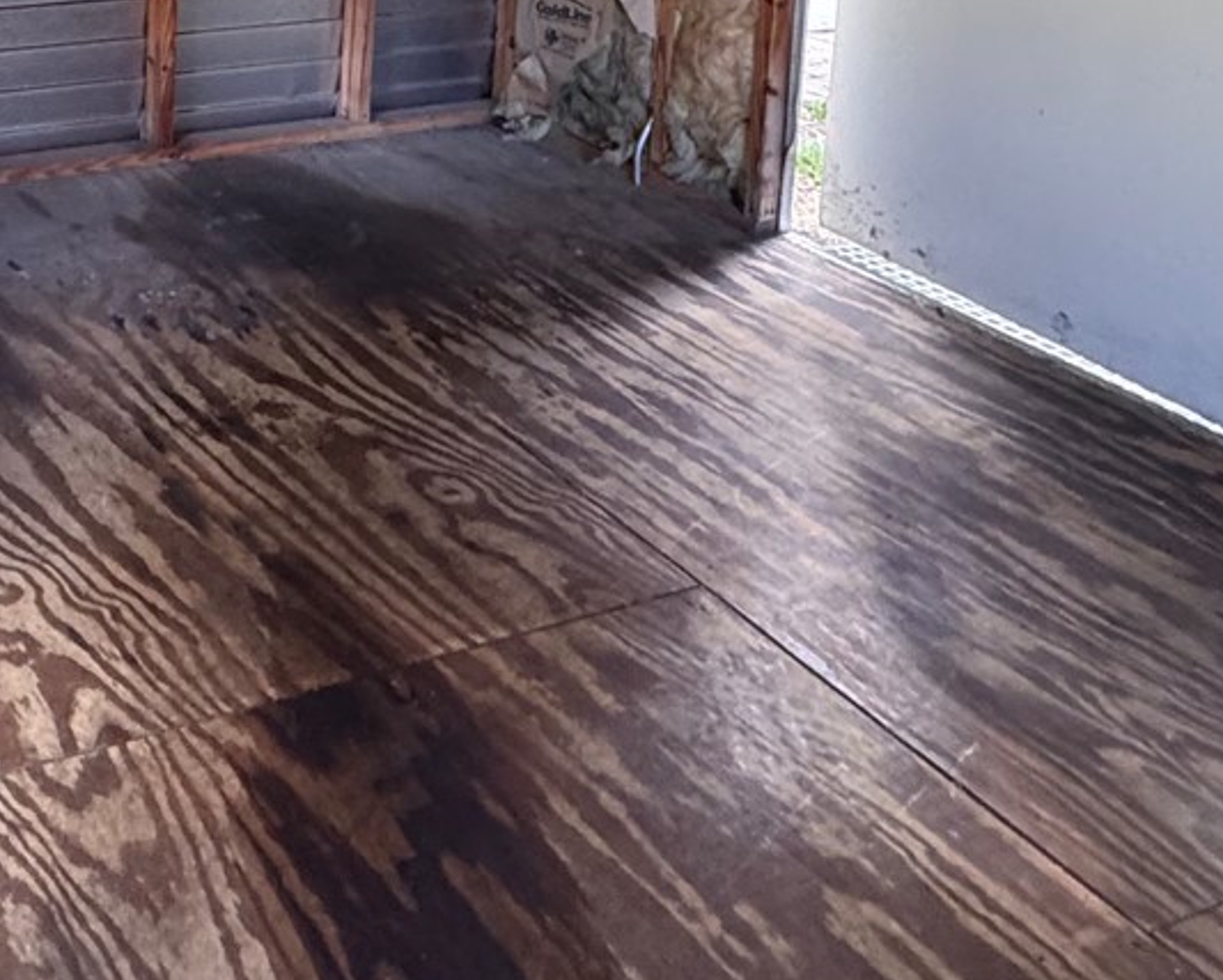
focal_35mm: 41
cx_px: -37
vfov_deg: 30.4
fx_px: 1485
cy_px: -227
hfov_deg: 38.9
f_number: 2.2
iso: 500
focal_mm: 2.22
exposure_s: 1/60
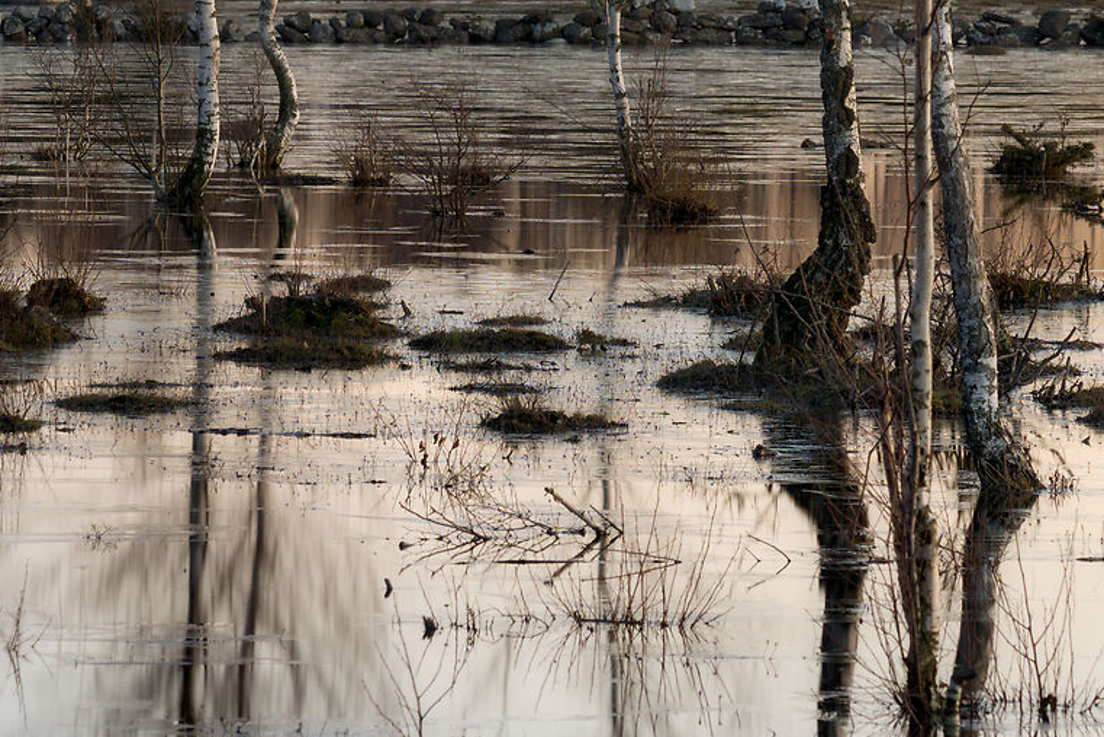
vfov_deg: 4.2
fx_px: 10154
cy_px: 118
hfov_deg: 6.2
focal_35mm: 331
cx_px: 264
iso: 100
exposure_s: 8
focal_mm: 105
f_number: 8
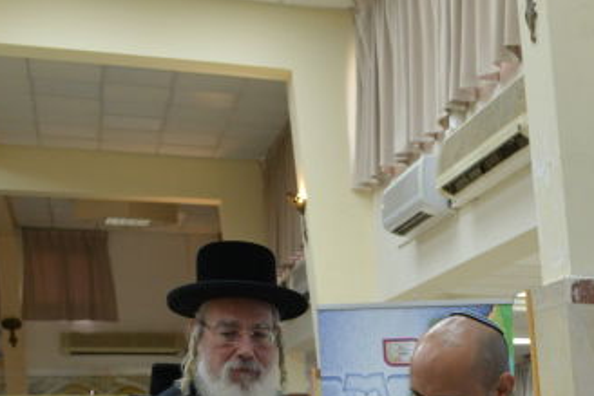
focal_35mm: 75
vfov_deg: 16.5
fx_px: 1238
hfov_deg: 23.9
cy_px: 604
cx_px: 761
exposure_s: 1/160
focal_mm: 24
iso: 800
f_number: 6.3
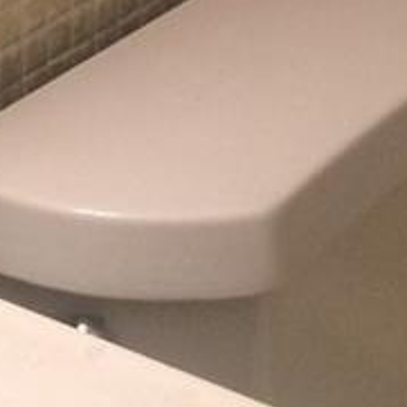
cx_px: 79
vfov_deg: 9.2
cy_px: -582
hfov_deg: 10.3
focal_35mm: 170
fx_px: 2261
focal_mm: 4.15
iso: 100
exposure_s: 1/30
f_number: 2.2
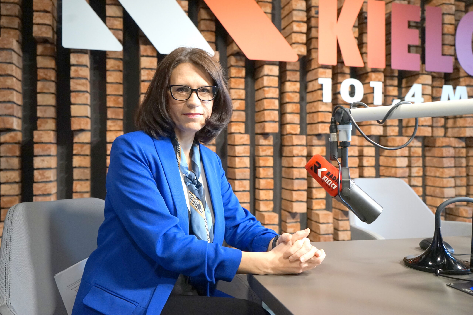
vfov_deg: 42.3
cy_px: 158
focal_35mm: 31
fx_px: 407
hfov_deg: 60.3
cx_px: 236
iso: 2500
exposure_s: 1/160
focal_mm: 31
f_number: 4
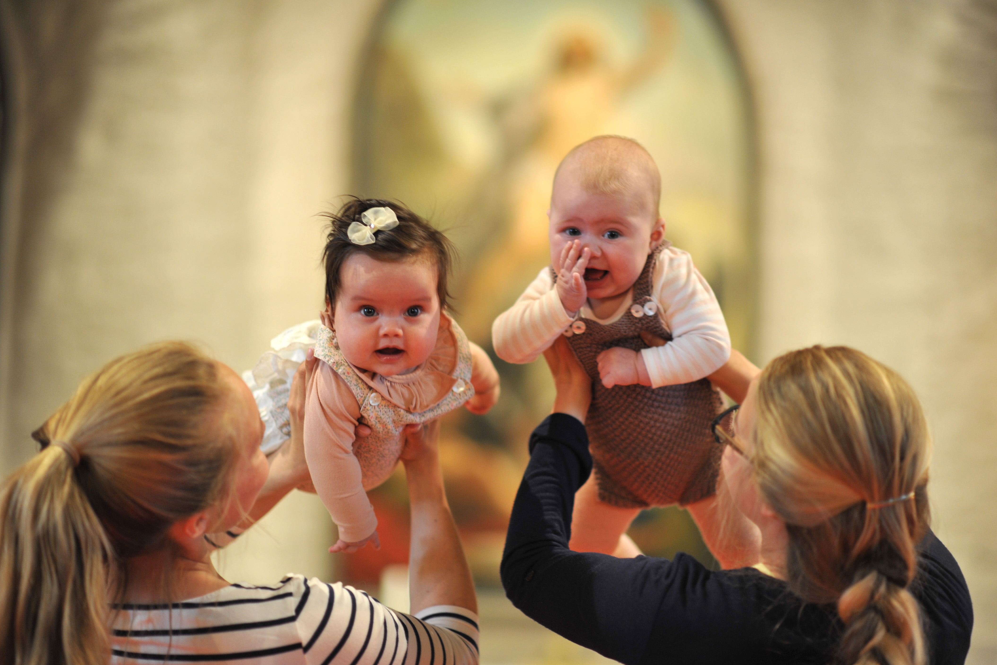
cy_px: 330
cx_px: 504
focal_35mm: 86
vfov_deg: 15.9
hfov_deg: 23.6
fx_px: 2382
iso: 640
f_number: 1.4
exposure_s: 1/160
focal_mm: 85
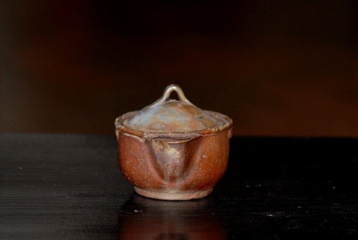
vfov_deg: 8.7
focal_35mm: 158
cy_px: 120
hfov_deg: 13.0
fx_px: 1568
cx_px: 179
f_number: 5.6
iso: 400
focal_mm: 105
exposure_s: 1/60
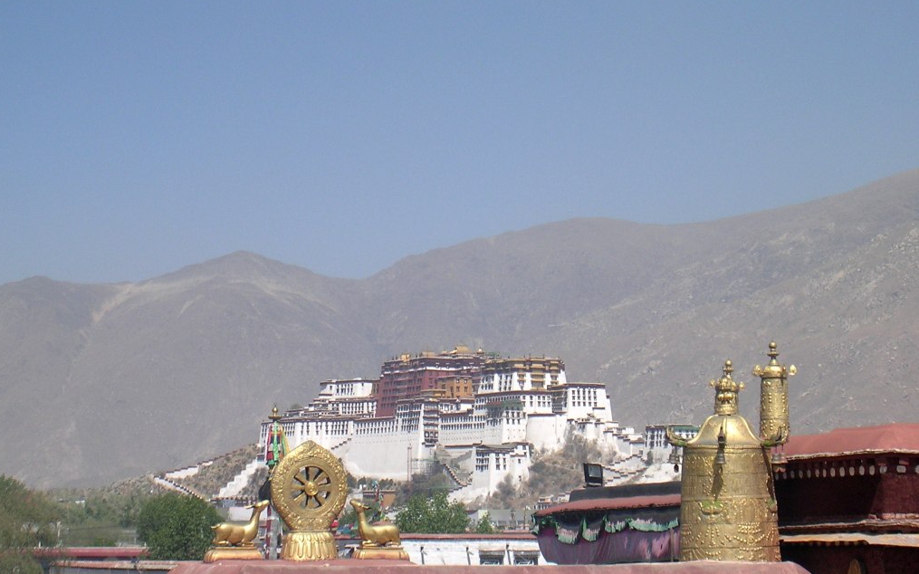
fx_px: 3080
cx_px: 457
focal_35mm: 123
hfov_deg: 17.0
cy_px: 249
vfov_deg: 10.6
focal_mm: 17.4
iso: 100
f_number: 4.9
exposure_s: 1/459
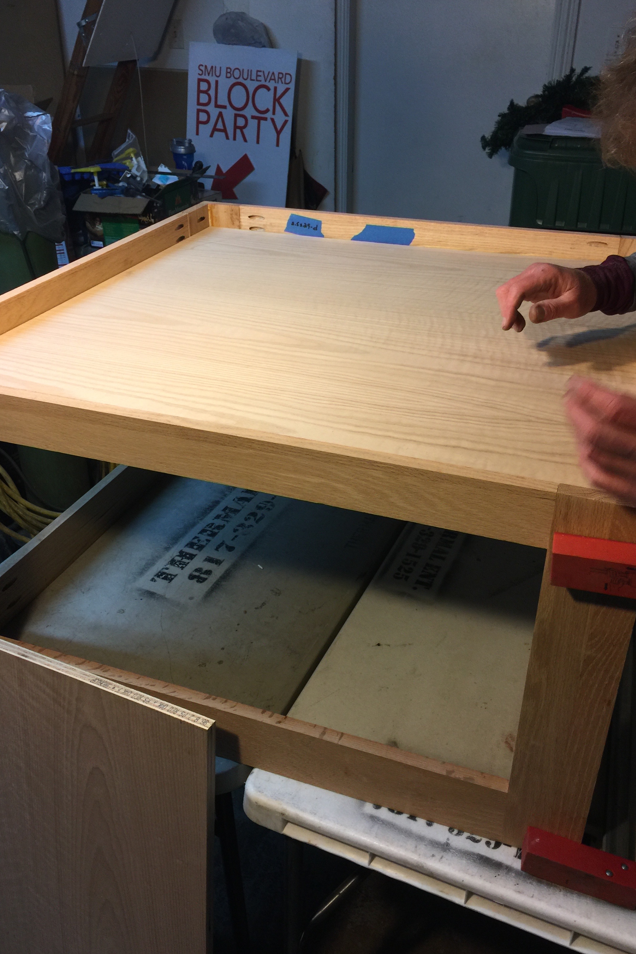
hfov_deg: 42.3
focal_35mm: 31
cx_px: 317
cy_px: 483
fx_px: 822
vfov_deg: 60.3
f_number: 2.2
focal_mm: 4.15
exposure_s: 1/15
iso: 32
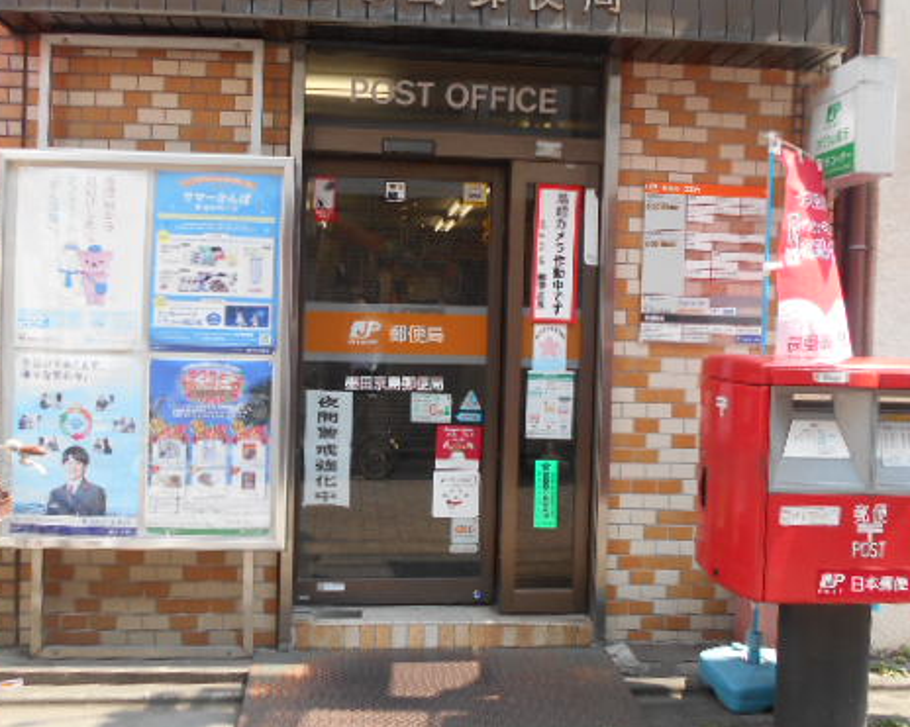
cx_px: 441
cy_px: 339
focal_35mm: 35
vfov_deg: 42.2
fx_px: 942
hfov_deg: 51.5
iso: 110
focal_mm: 4.6
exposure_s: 1/250
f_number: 3.2
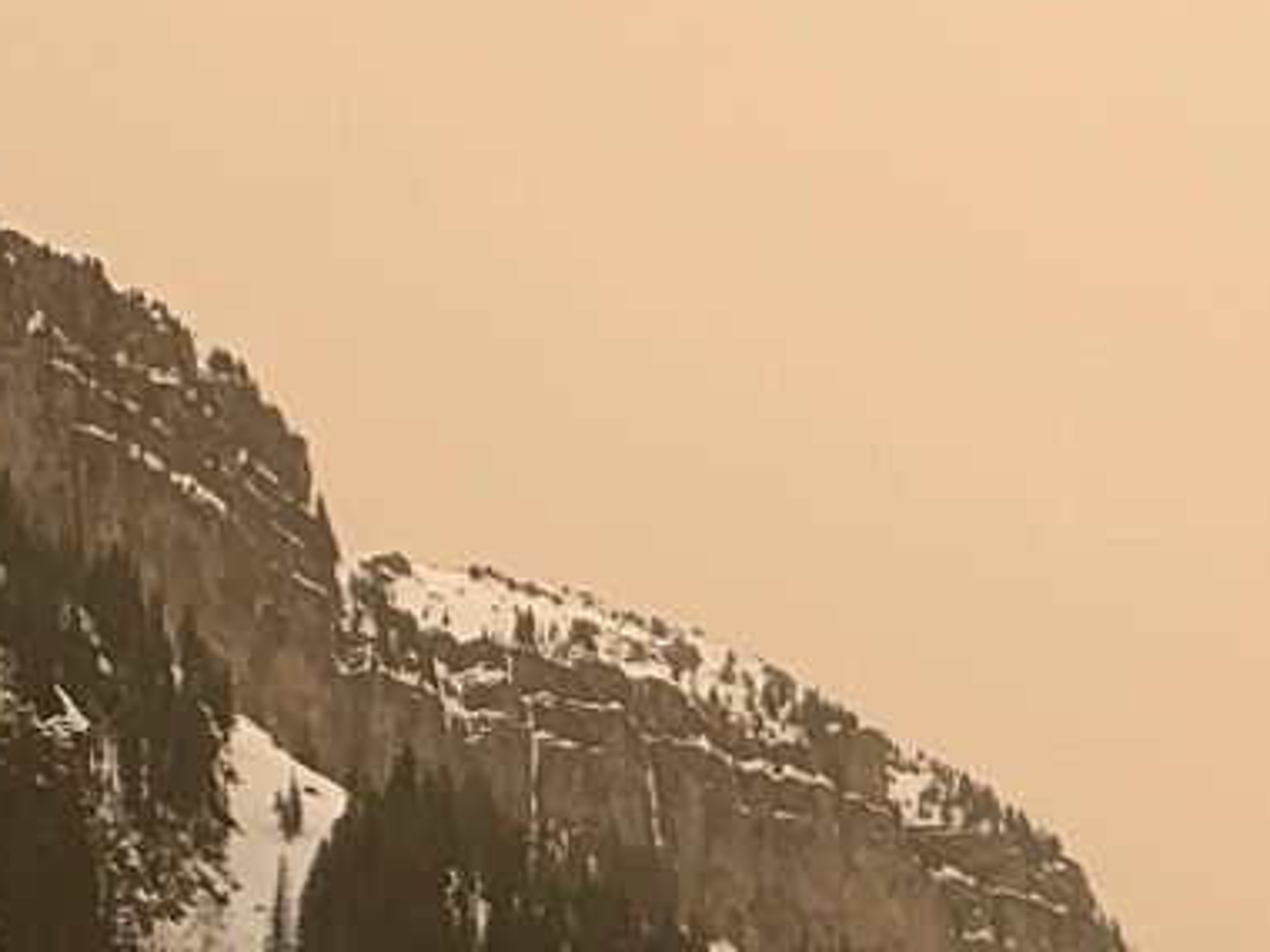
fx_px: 5026
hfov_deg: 13.2
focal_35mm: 137
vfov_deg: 9.5
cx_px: 2142
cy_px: 2395
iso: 25
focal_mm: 4.25
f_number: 1.8
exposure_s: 1/1560
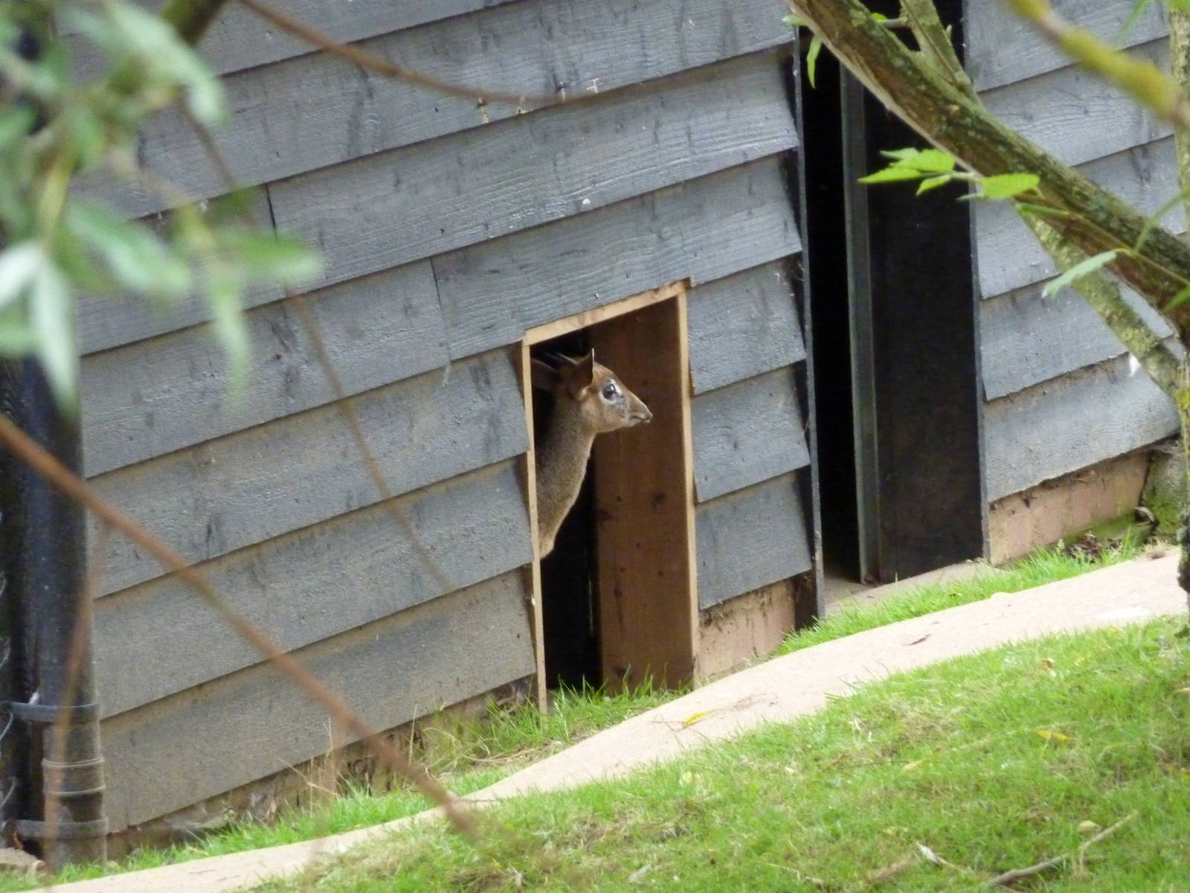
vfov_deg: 5.0
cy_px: 446
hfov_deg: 6.6
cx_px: 595
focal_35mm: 300
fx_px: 10313
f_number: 4.9
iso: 800
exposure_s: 1/30
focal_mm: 49.2
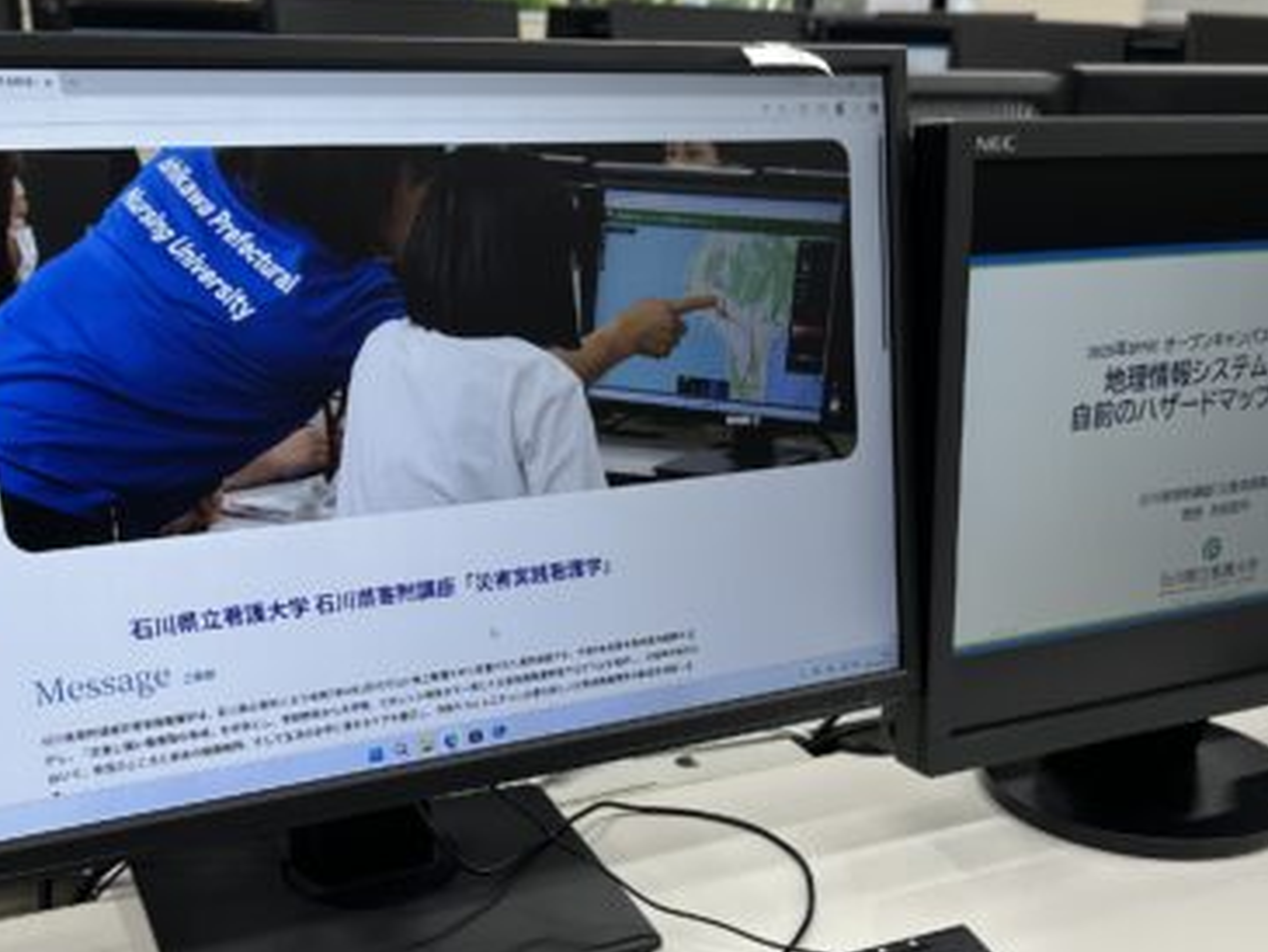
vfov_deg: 32.2
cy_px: 728
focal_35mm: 44
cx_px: 736
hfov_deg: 42.8
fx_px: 1612
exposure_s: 1/121
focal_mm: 6.86
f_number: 1.78
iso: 64
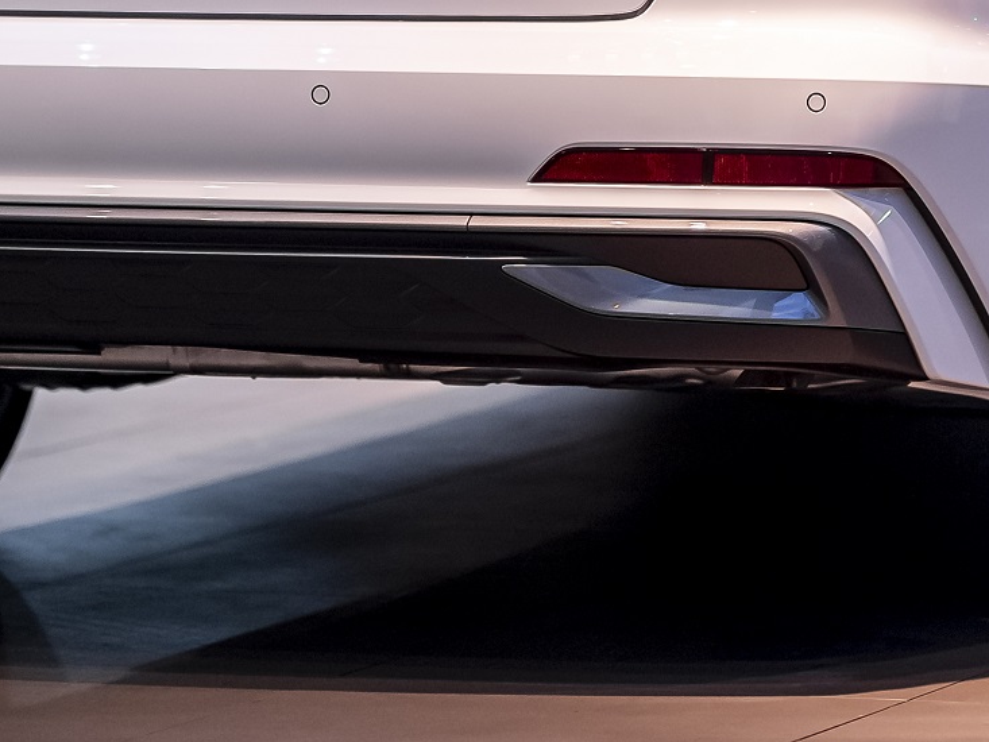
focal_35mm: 322
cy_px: -200
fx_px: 9201
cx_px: 730
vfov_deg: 4.6
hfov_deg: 6.1
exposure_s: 1/320
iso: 640
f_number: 1.2
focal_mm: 75
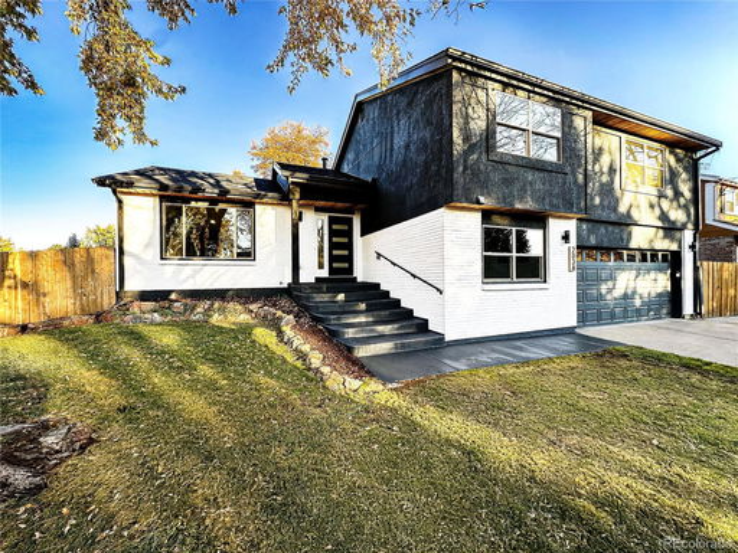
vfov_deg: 85.7
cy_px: 276
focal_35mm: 14
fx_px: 298
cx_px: 369
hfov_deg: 102.1
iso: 40
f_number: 2.2
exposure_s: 1/160
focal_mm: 2.22
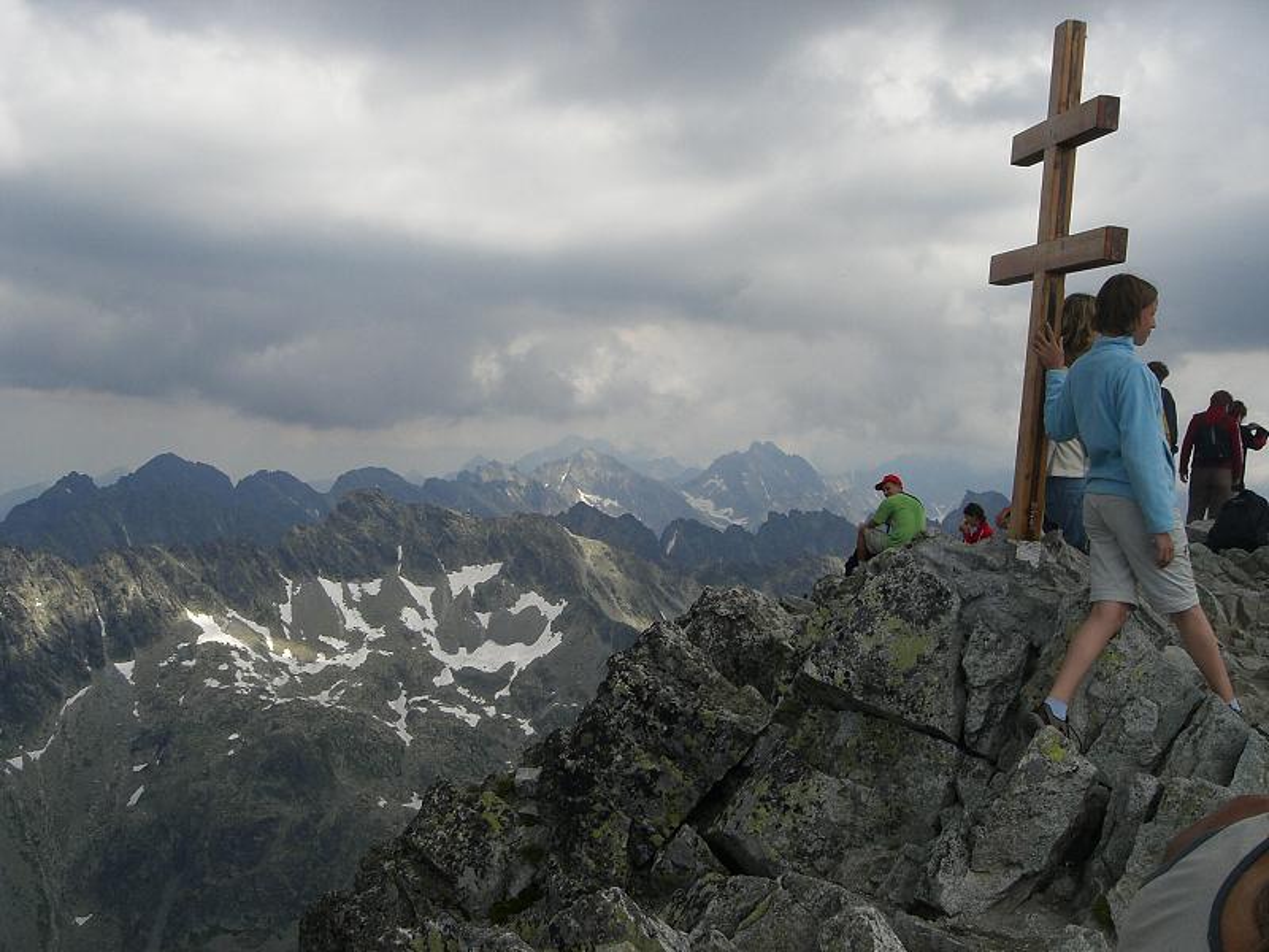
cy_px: 476
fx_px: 1393
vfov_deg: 37.7
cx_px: 634
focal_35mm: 38
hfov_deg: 49.0
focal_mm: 6.3
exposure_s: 1/1000
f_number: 4.4
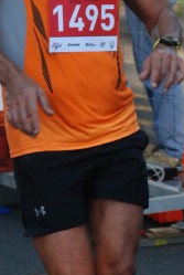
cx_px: 90
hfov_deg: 5.5
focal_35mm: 253
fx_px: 1931
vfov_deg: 8.1
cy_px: 39
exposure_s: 1/250
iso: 1000
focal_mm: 70
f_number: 5.6
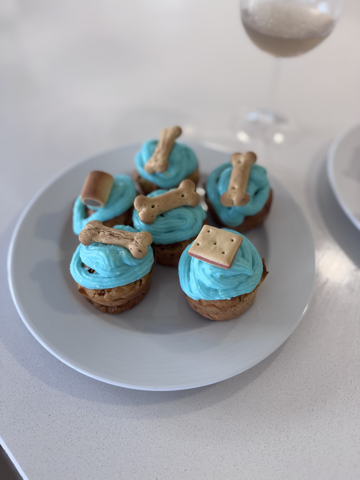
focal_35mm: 24
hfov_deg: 56.8
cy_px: 240
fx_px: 333
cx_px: 180
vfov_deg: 71.6
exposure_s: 1/100
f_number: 1.78
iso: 160
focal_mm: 6.76
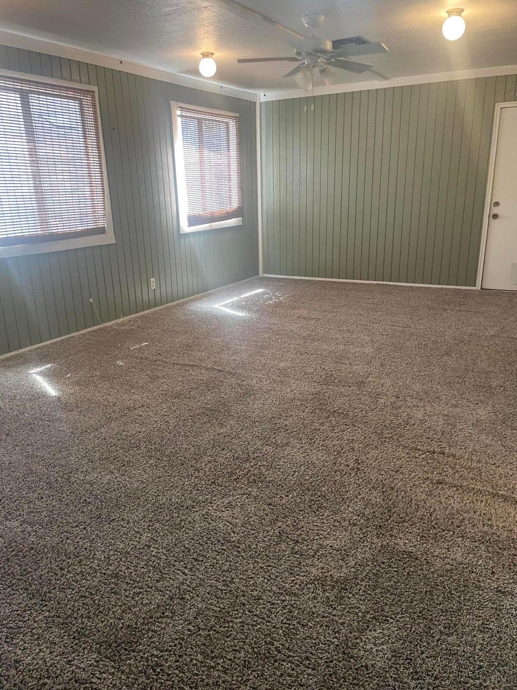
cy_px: 345
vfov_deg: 67.3
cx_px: 258
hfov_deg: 53.1
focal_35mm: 26
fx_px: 518
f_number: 1.6
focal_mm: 4.2
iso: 200
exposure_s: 1/60
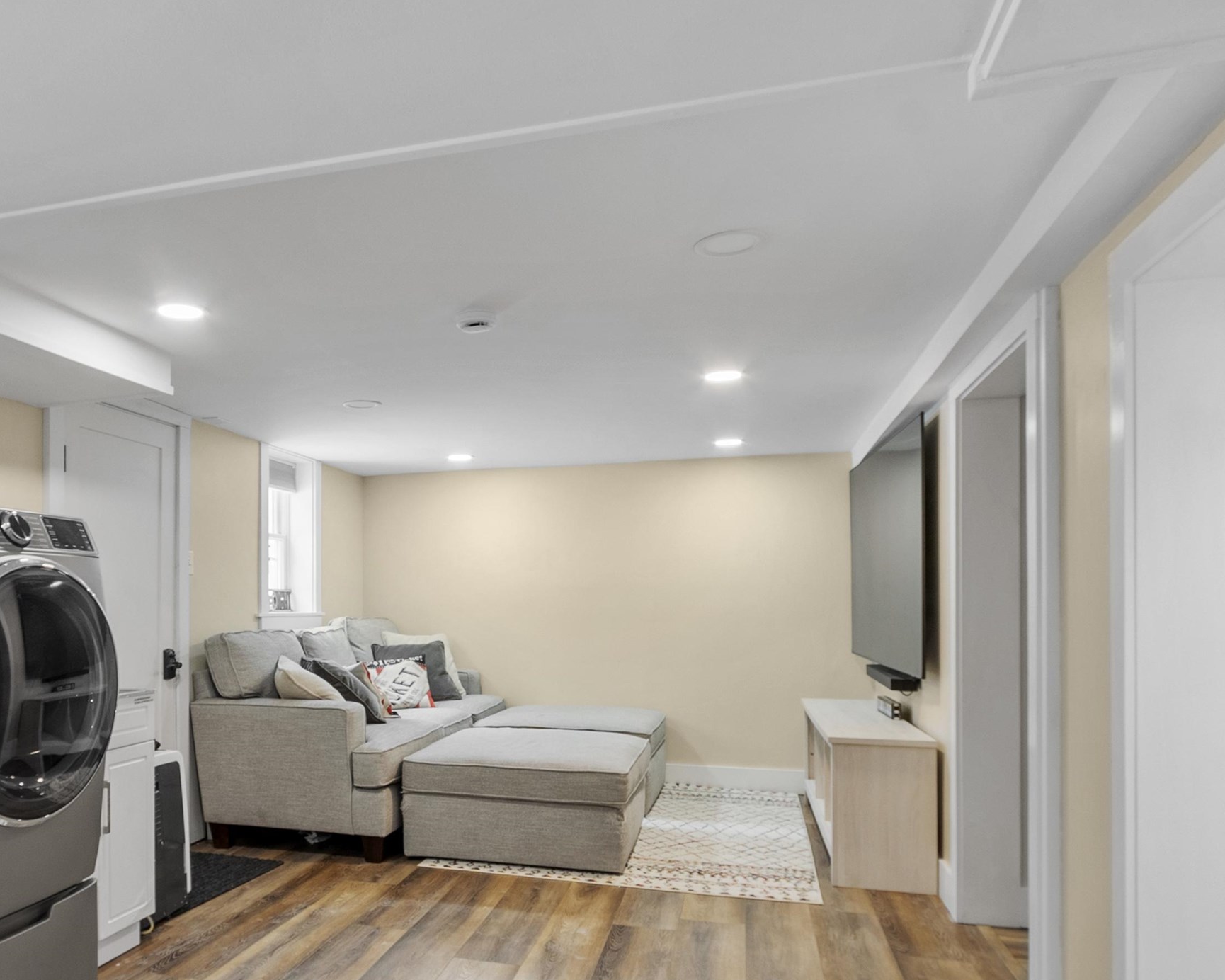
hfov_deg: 66.2
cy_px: 605
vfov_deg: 56.2
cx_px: 404
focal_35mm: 25
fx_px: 906
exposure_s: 1.3
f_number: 8
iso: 320
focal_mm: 10
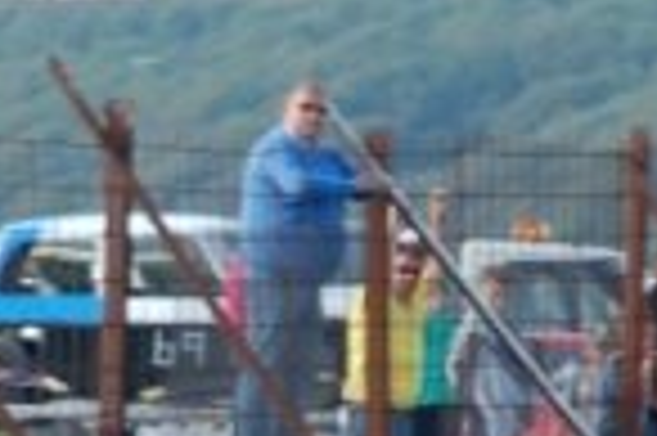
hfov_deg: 2.3
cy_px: 589
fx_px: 16136
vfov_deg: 1.5
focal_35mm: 885
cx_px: 212
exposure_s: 1/500
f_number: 6
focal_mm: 135
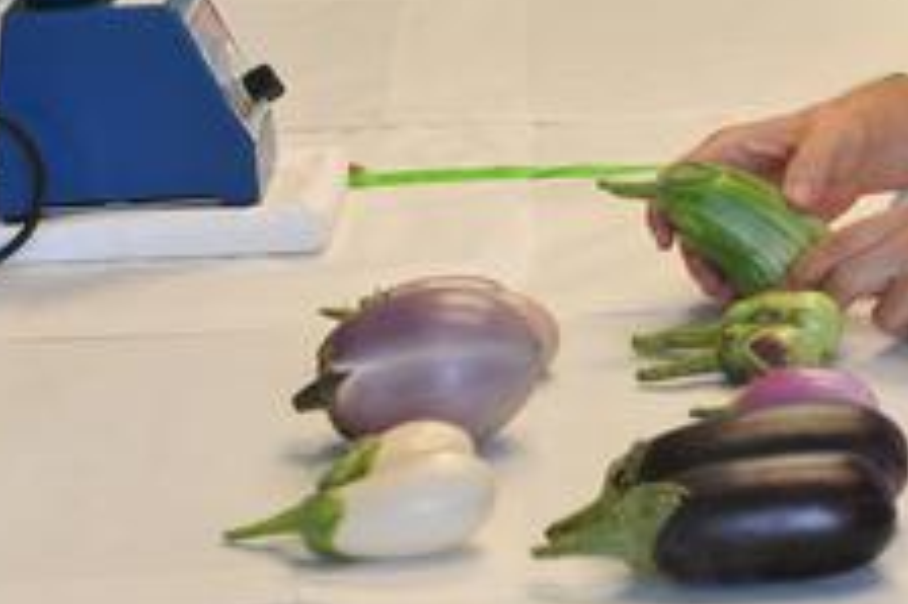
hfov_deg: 12.9
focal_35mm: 158
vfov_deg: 8.6
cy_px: 24
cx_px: 841
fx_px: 3982
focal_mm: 62
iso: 2000
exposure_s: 1/320
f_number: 5.6
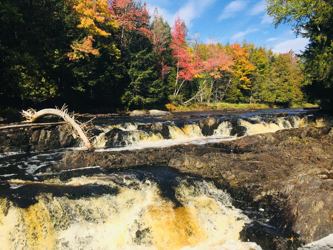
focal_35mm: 29
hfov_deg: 61.7
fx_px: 279
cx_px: 166
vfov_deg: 48.2
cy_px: 125
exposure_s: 1/3049
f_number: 2.2
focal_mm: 4.15
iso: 32
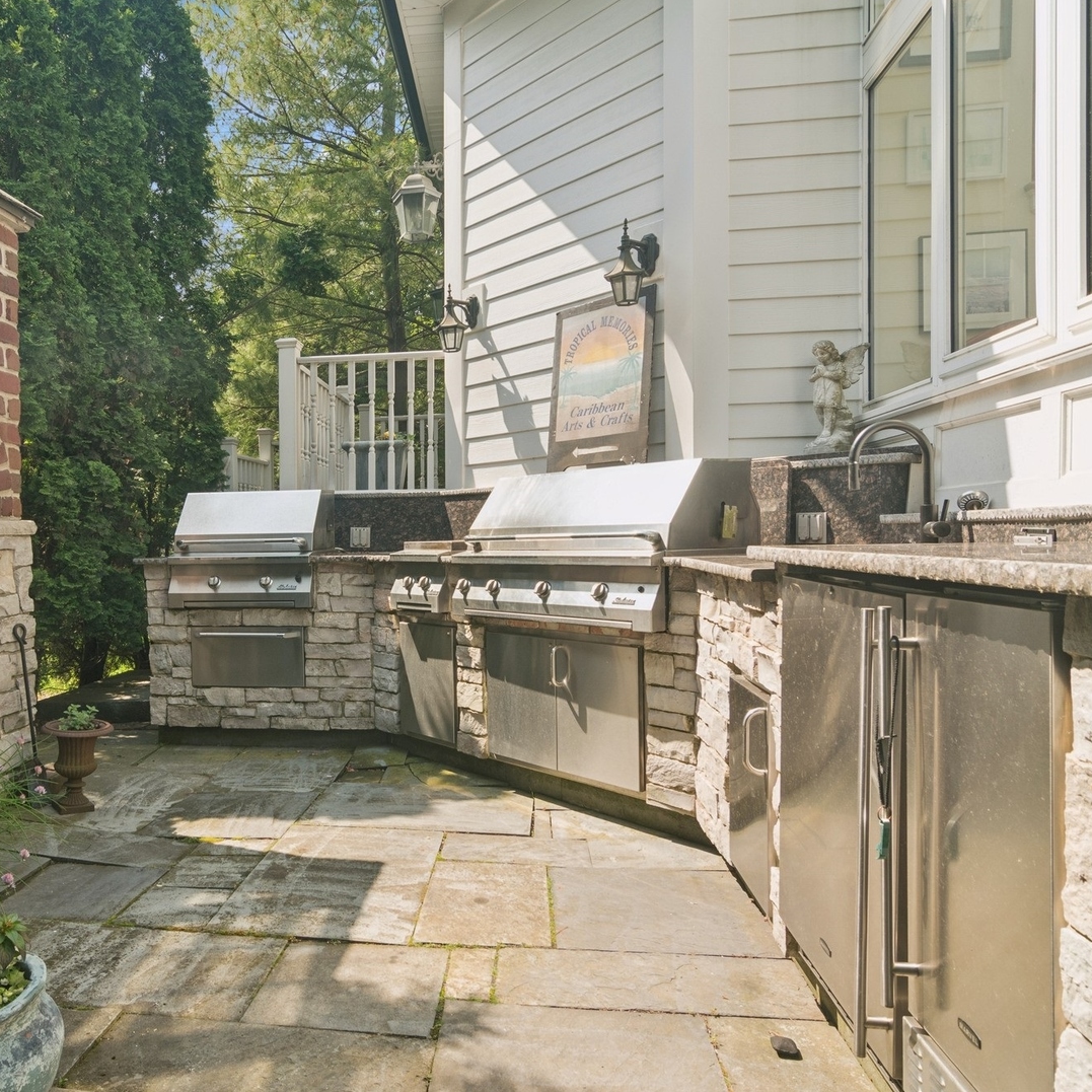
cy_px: 547
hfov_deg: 65.7
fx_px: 821
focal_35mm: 23
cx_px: 377
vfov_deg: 67.3
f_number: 8
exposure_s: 1/100
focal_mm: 12
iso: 200
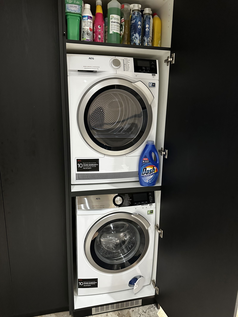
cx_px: 119
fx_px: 220
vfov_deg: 71.6
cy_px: 158
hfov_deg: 56.8
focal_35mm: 24
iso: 800
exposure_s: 1/33
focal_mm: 6.86
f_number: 1.78
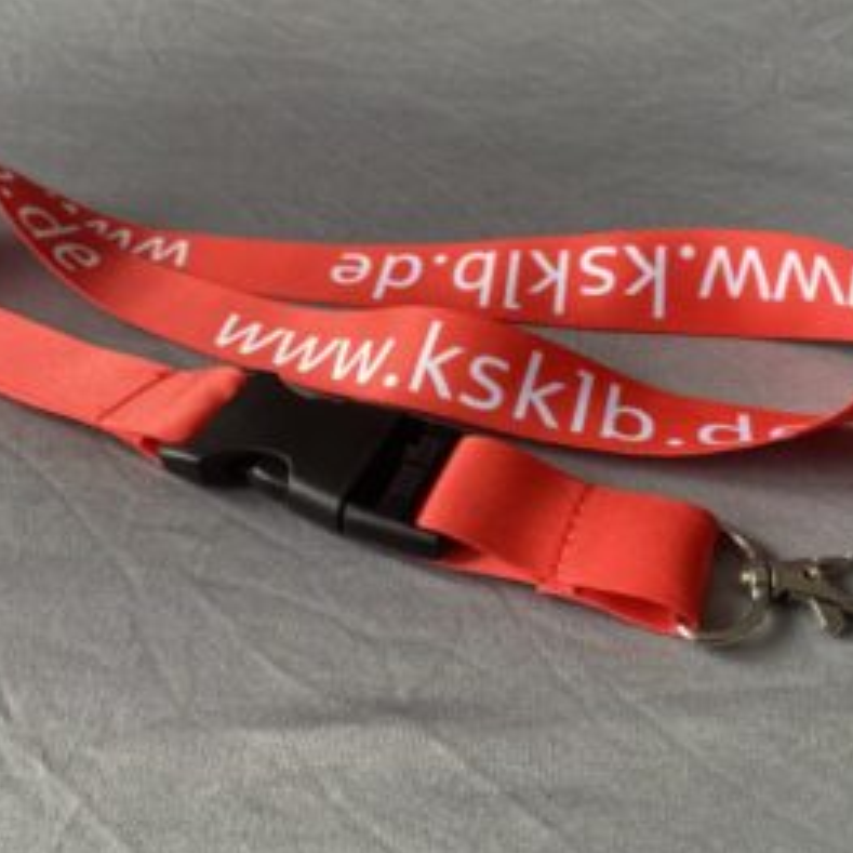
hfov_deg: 47.2
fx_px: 976
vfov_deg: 47.1
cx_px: 402
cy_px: 373
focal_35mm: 35
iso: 80
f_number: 1.8
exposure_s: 1/121
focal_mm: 4.25
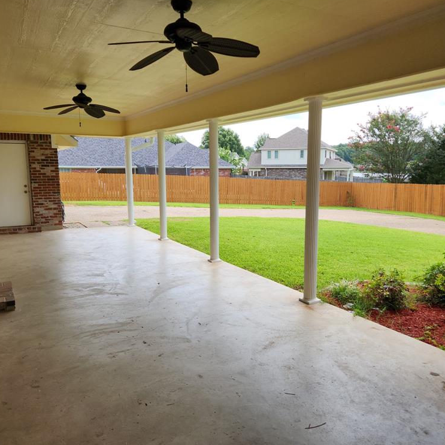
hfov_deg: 57.3
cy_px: 221
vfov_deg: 57.3
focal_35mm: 28
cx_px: 232
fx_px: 407
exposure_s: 1/629
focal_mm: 5.4
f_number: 1.8
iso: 20
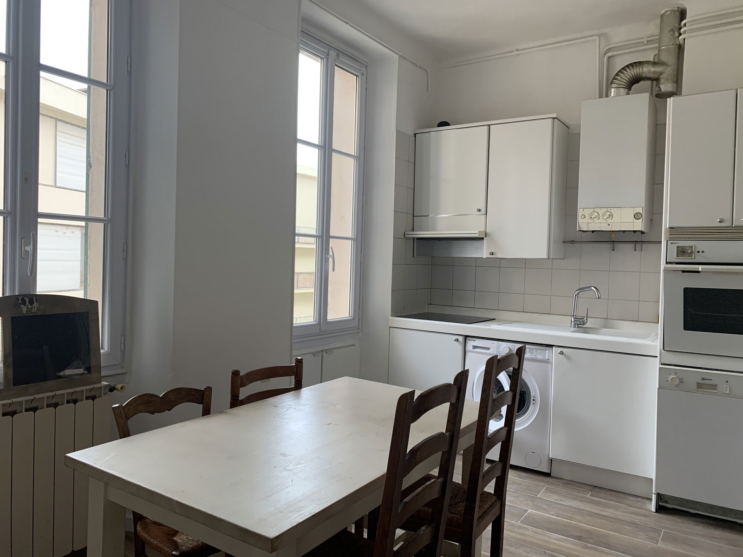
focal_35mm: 26
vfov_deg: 53.1
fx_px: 558
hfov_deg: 67.3
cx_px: 372
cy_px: 278
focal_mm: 4.25
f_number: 1.8
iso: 100
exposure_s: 1/117
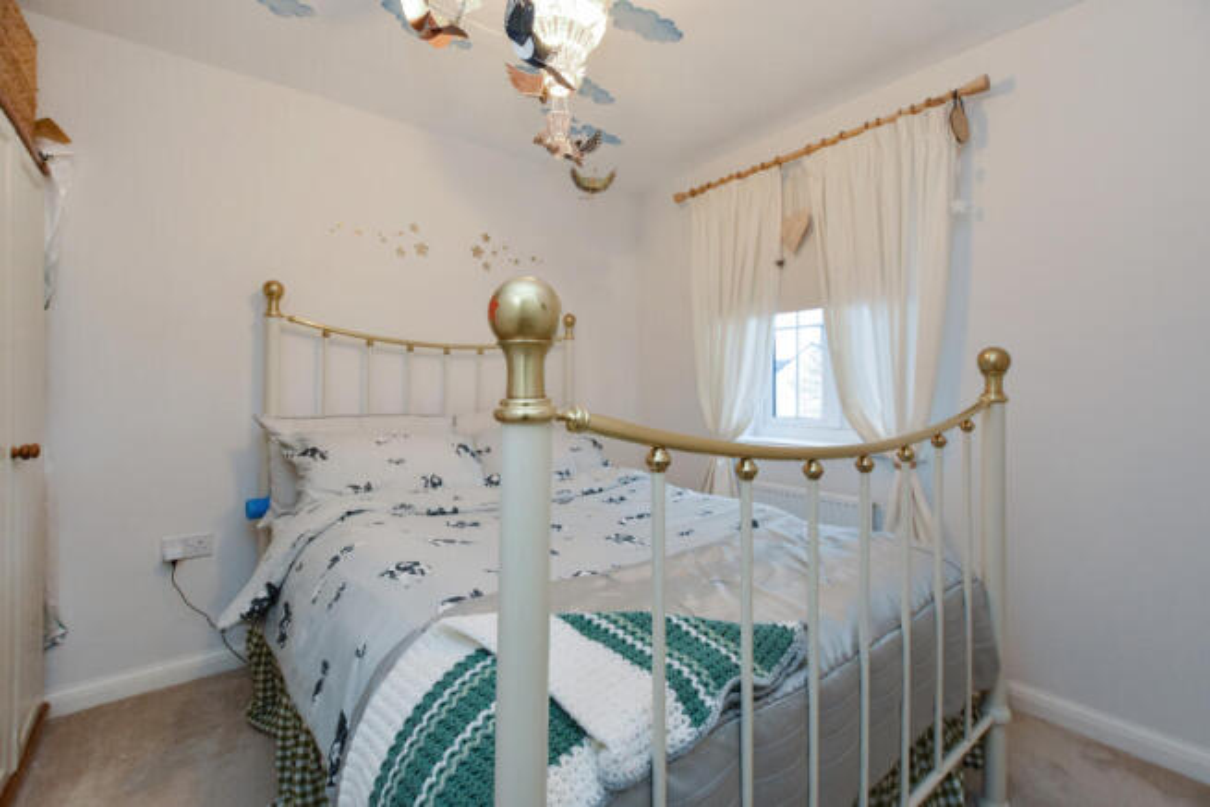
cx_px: 605
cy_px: 404
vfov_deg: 77.4
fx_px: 504
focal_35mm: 15
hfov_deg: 100.4
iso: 1600
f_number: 4
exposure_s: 1/60
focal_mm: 10
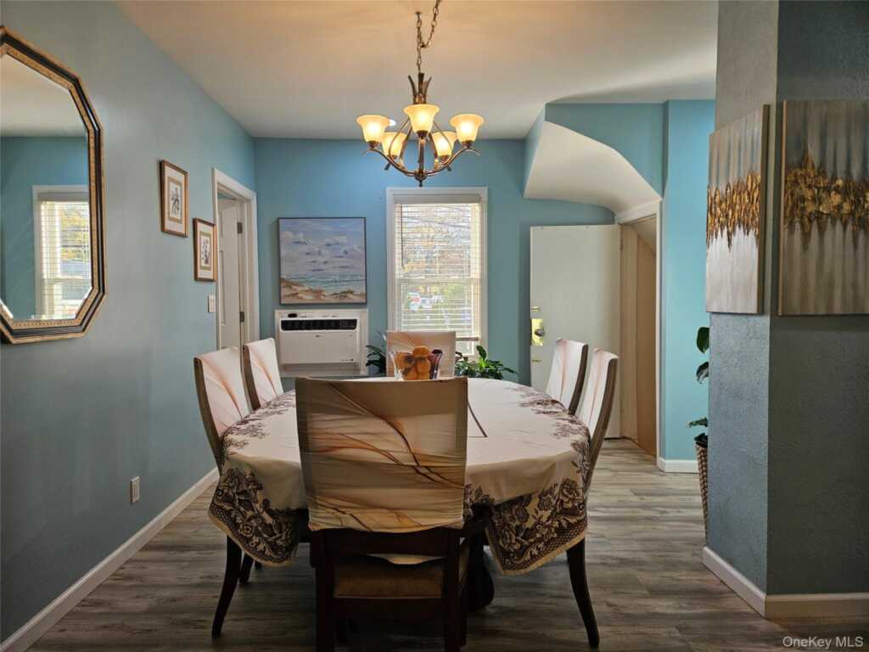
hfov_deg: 73.9
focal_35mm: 23
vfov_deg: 58.9
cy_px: 326
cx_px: 434
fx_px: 577
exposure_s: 1/120
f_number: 1.8
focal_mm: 5.4
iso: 80
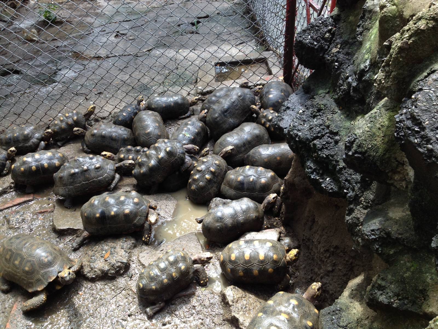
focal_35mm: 35
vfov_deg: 40.7
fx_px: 443
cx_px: 219
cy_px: 164
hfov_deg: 52.6
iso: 64
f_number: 2.4
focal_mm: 4.28
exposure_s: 1/120
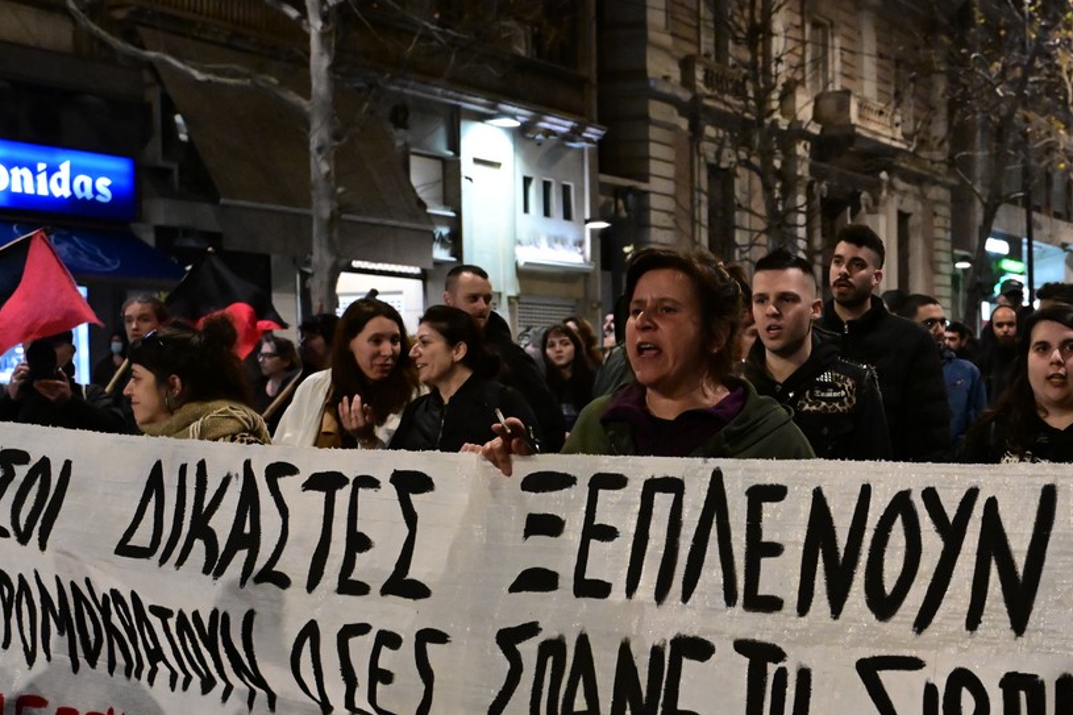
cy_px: 475
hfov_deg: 35.0
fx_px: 1639
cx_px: 866
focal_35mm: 55
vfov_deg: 24.5
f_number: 4
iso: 8000
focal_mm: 28
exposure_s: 1/160
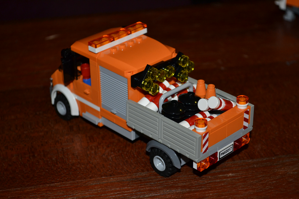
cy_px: 100
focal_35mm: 82
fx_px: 685
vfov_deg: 16.6
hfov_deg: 24.6
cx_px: 150
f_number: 5.6
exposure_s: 1/60
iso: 1250
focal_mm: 55
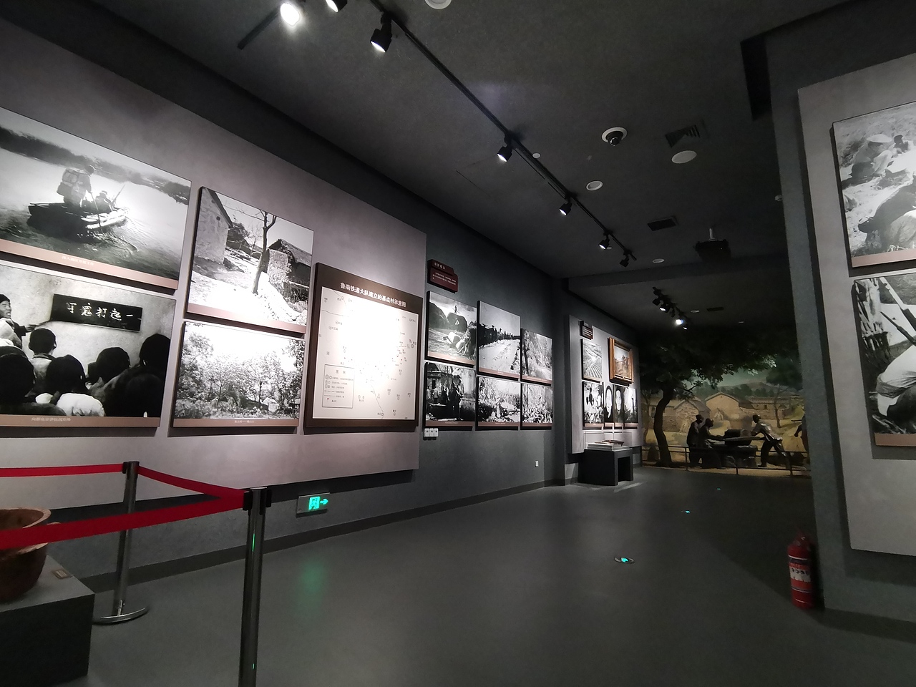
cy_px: 344
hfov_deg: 91.0
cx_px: 458
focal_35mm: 17
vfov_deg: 74.7
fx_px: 450
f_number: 2.2
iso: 320
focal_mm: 2.26
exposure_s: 1/25
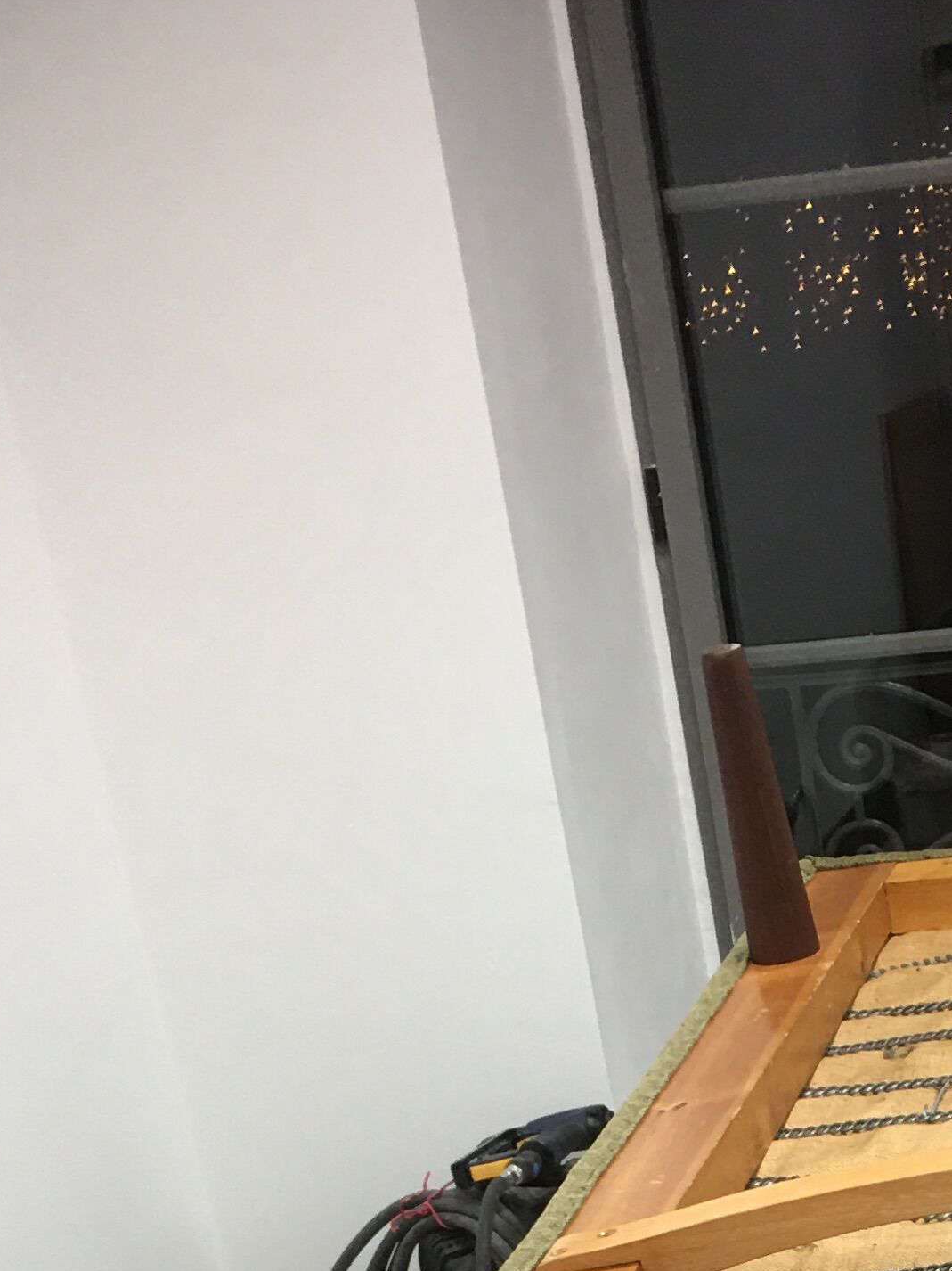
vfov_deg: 21.3
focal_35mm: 82
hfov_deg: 17.4
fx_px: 3008
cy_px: 1702
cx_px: 1048
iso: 40
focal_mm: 4.15
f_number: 2.2
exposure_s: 1/17
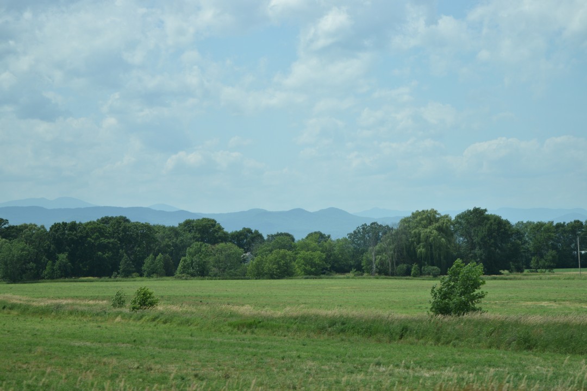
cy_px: 196
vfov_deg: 16.6
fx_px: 1345
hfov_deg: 24.6
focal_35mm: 82
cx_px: 294
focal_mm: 55
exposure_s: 1/1250
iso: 200
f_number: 5.6
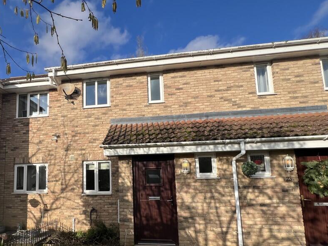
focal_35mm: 17
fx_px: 161
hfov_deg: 88.9
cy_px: 159
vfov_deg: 73.0
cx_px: 119
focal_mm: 1.57
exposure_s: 1/1488
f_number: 1.8
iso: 32
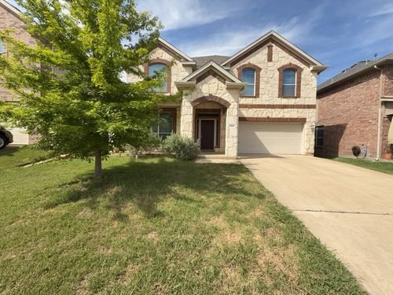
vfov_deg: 85.7
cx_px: 196
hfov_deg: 102.1
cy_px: 148
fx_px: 159
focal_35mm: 14
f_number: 2.2
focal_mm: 2.22
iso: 20
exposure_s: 1/799
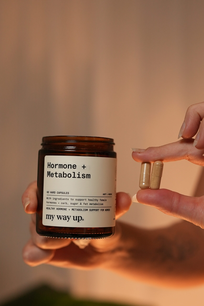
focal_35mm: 75
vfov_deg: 27.0
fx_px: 637
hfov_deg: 18.2
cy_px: 153
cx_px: 102
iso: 1250
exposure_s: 1/250
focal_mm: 50
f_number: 3.2
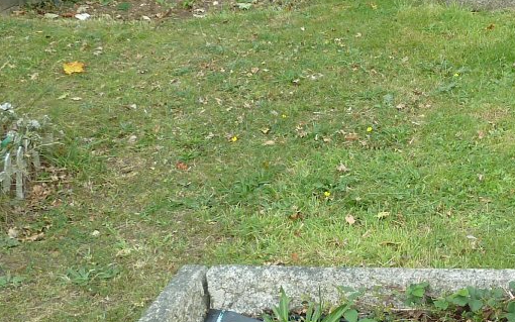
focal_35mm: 78
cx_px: 574
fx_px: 1095
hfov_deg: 24.6
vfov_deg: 16.7
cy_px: 207
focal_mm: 4.1
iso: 80
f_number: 3.3
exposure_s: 1/100
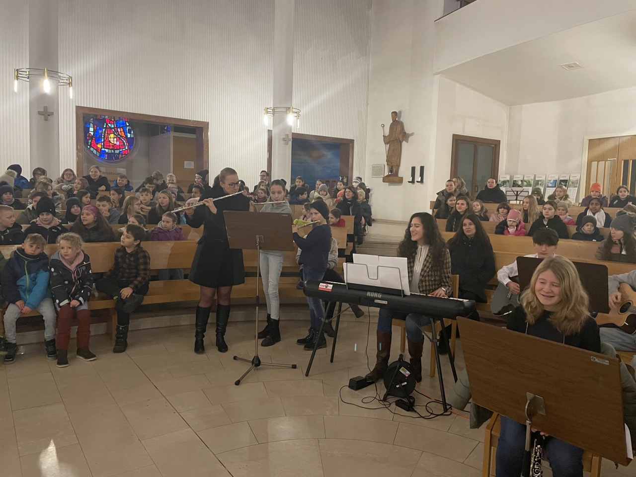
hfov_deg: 67.3
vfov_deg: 53.1
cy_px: 238
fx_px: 478
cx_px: 318
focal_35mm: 26
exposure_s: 1/50
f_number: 1.6
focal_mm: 4.2
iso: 500
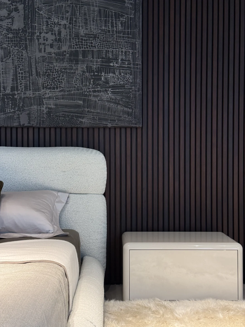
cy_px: 164
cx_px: 122
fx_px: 453
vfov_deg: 39.7
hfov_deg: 30.3
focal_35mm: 48
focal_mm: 6.76
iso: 160
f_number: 1.78
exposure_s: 1/100
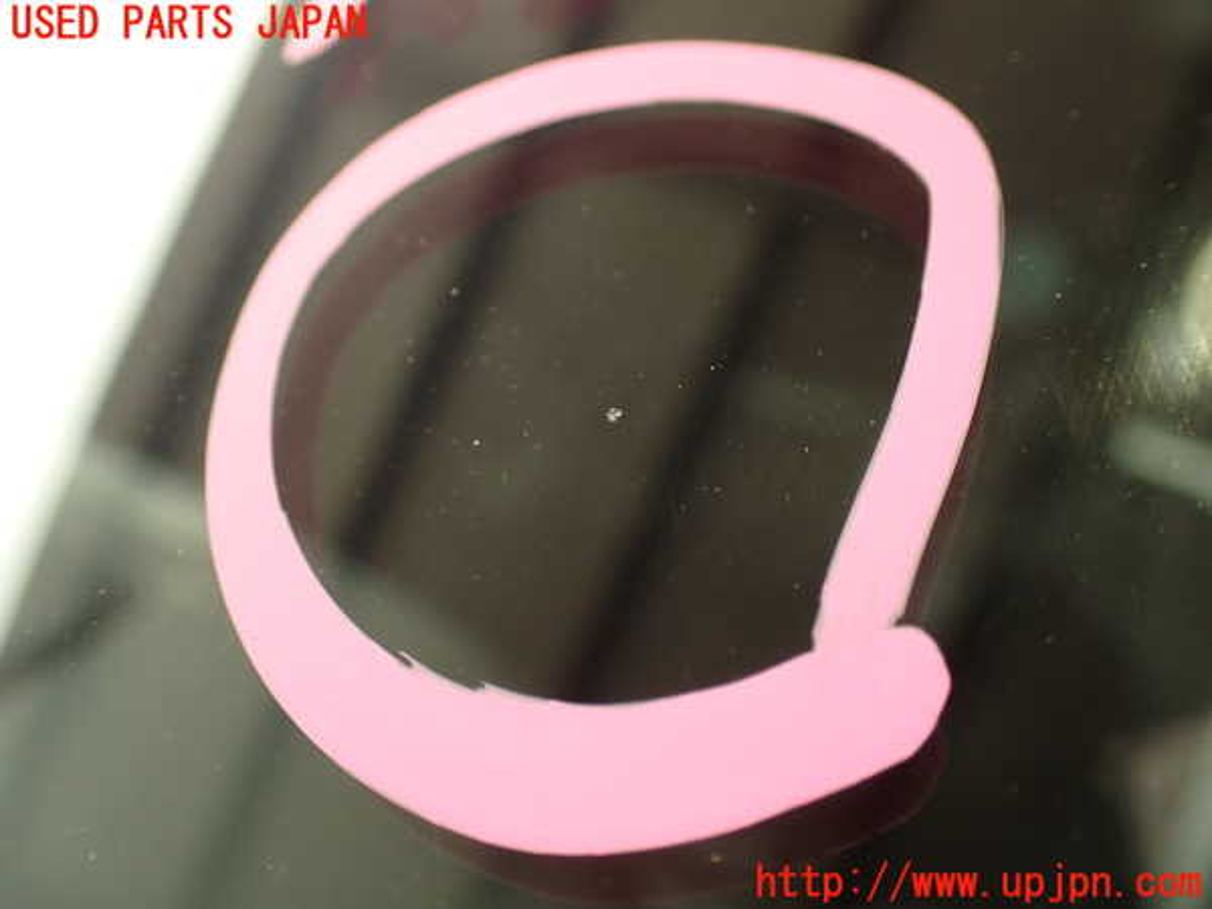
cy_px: 454
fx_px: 1260
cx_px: 606
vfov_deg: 39.7
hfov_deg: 51.4
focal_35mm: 36
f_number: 2.5
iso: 160
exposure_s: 1/80
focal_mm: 6.37
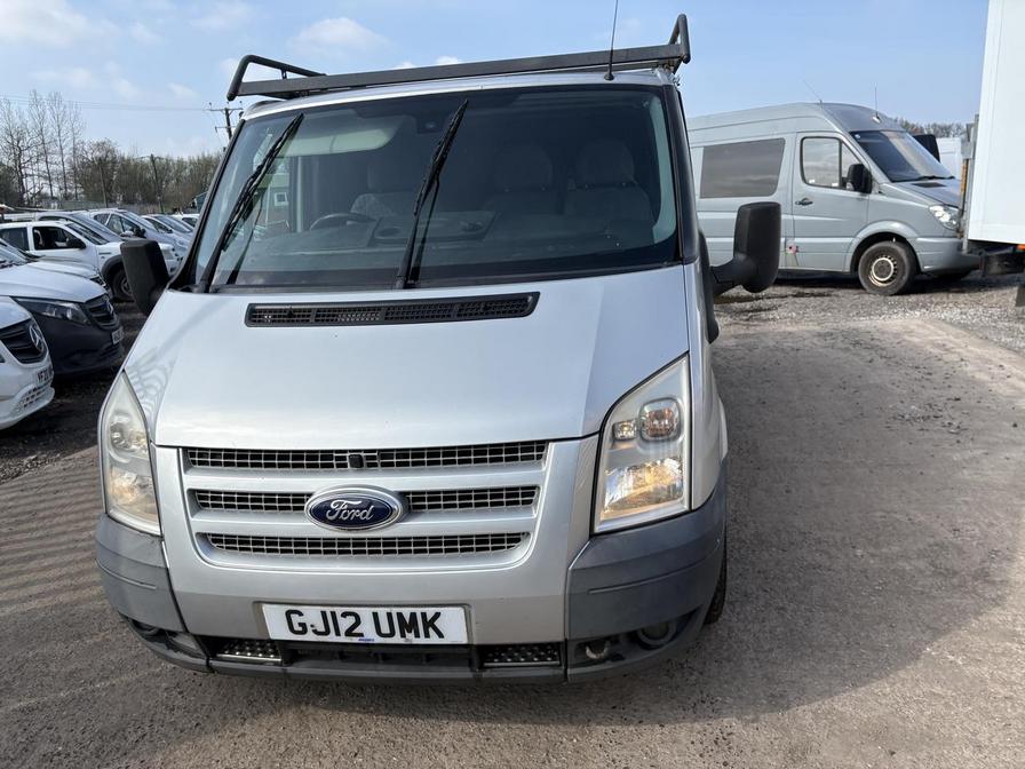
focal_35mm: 26
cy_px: 384
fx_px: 770
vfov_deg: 53.1
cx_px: 512
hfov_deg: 67.3
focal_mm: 5.96
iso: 50
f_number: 1.6
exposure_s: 1/2865
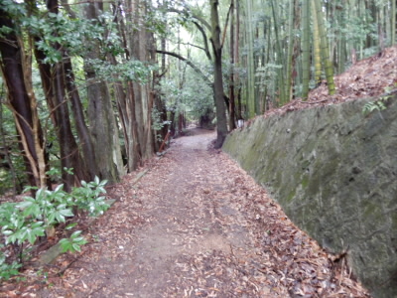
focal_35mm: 24
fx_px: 275
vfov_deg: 56.8
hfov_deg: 71.6
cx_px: 198
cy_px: 149
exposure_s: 1/8
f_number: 3.4
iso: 450
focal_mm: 4.3
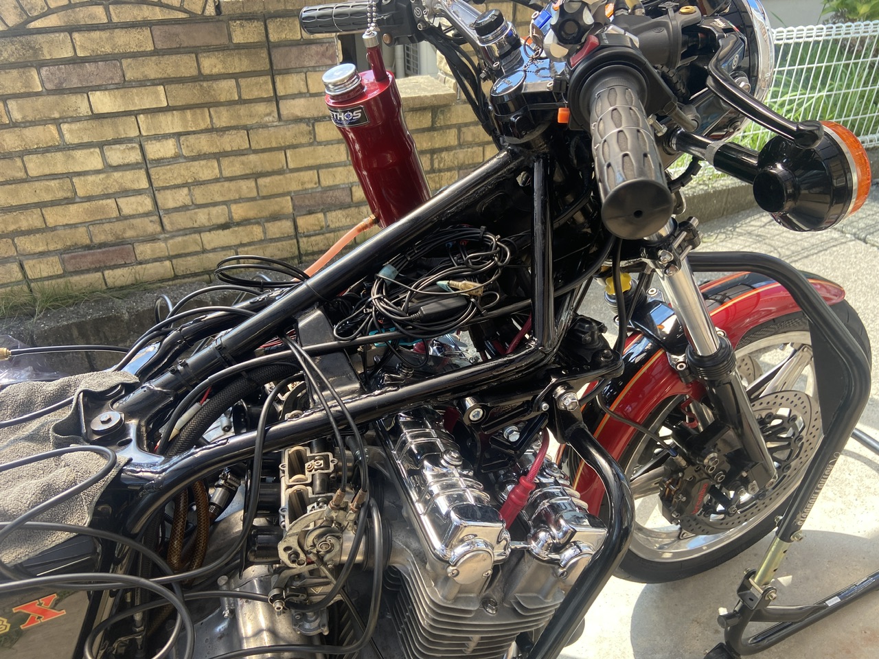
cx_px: 440
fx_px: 660
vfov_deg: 53.1
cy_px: 330
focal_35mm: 26
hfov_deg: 67.3
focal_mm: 4.25
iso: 32
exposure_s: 1/262
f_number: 1.8
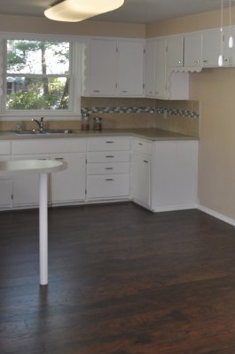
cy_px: 109
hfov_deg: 25.9
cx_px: 141
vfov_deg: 37.7
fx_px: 510
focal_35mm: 52
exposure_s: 1/125
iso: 400
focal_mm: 18
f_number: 3.5
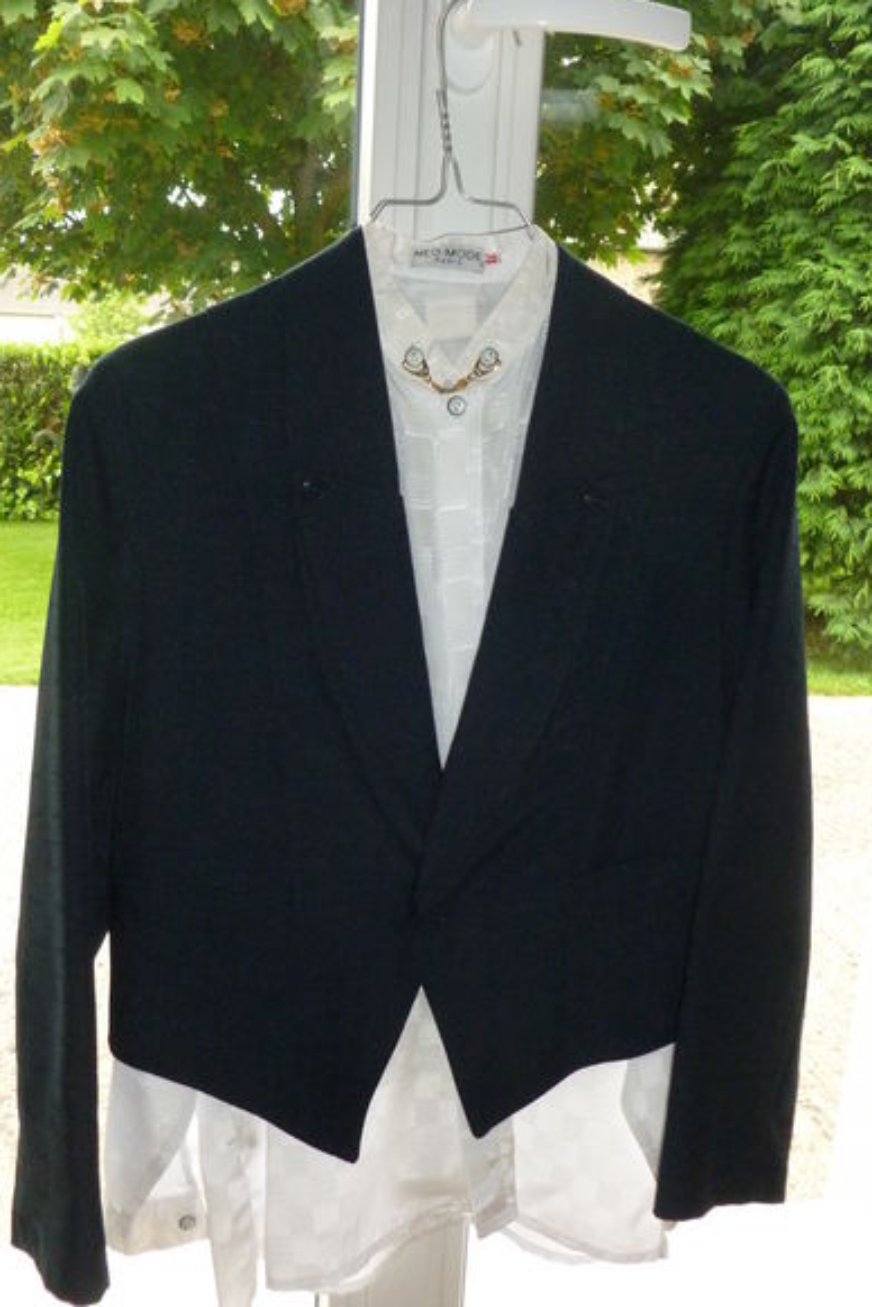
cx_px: 396
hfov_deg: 43.6
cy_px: 651
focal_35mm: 30
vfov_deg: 61.9
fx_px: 1090
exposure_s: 1/60
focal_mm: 5
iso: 400
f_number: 3.3
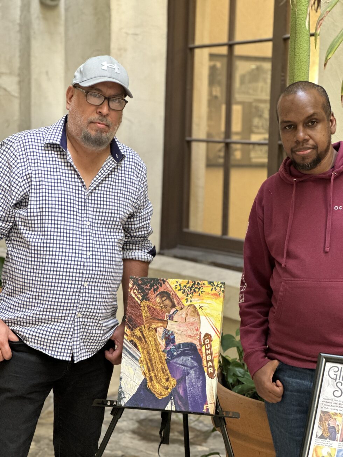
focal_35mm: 77
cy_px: 228
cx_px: 172
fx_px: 1017
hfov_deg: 19.1
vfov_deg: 25.3
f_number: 2.8
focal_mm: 9
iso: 400
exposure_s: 1/20
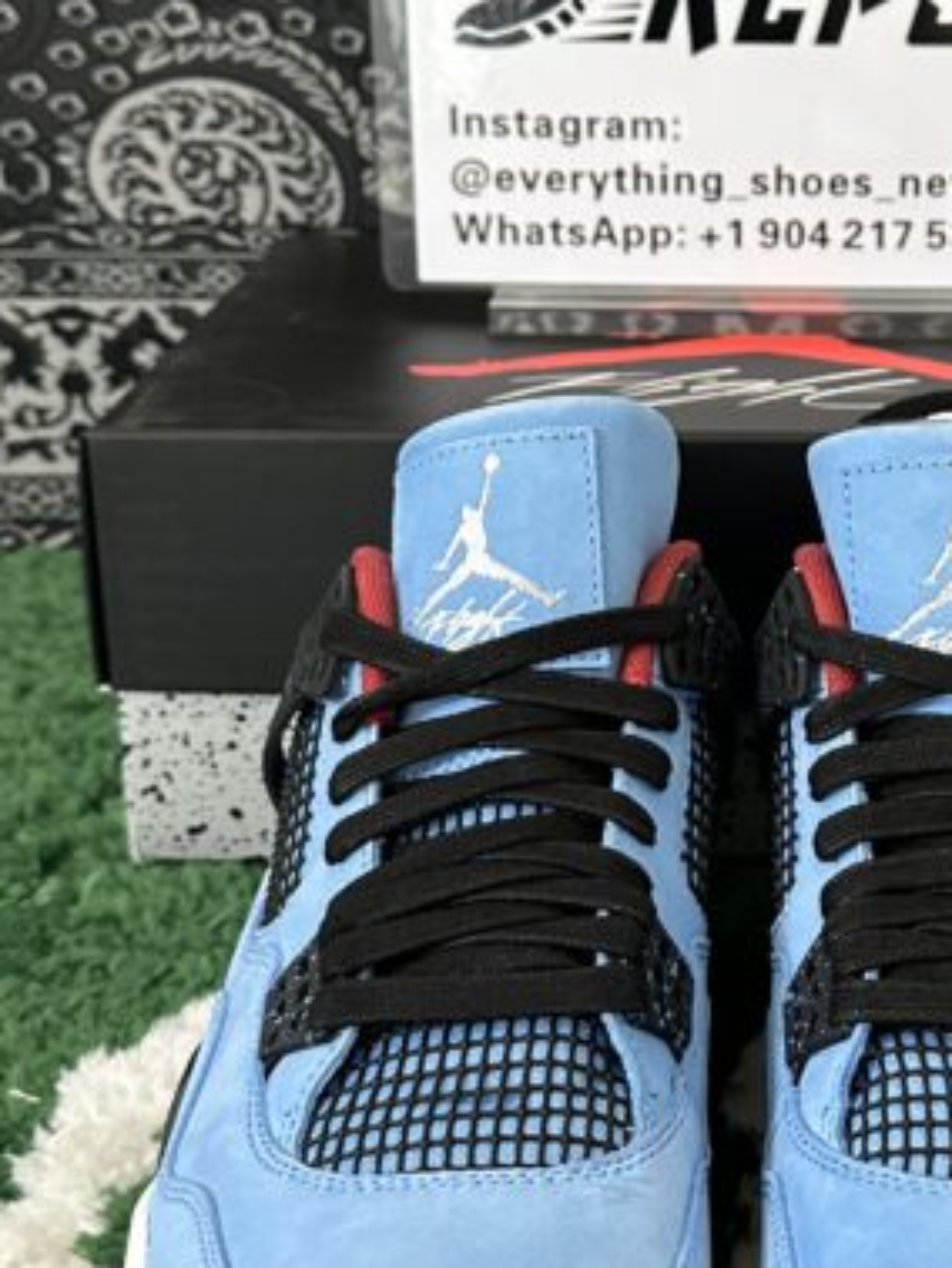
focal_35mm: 65
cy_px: 500
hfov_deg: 22.2
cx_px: 825
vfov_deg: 29.7
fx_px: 2381
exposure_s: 1/50
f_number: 1.78
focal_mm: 6.86
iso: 400
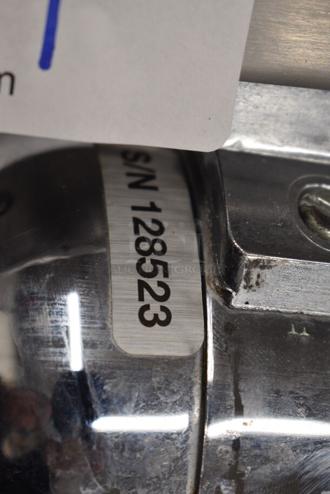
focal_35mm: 82
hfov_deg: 16.6
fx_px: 1133
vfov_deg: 24.6
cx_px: 165
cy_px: 247
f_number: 6.3
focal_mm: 55
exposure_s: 1/60
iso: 400
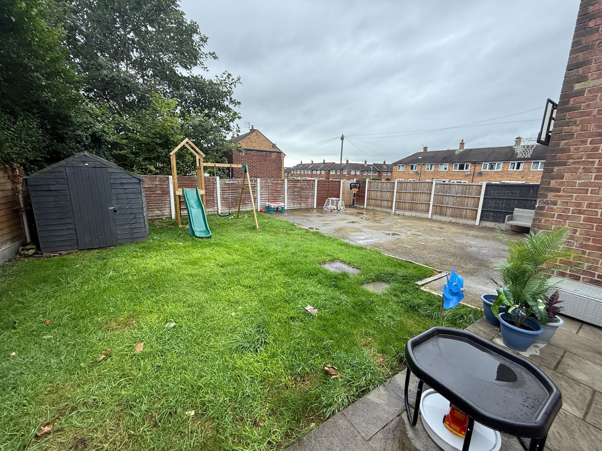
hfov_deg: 102.1
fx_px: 243
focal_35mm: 14
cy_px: 226
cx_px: 301
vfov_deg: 85.7
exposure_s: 1/179
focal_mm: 2.22
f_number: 2.2
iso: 50
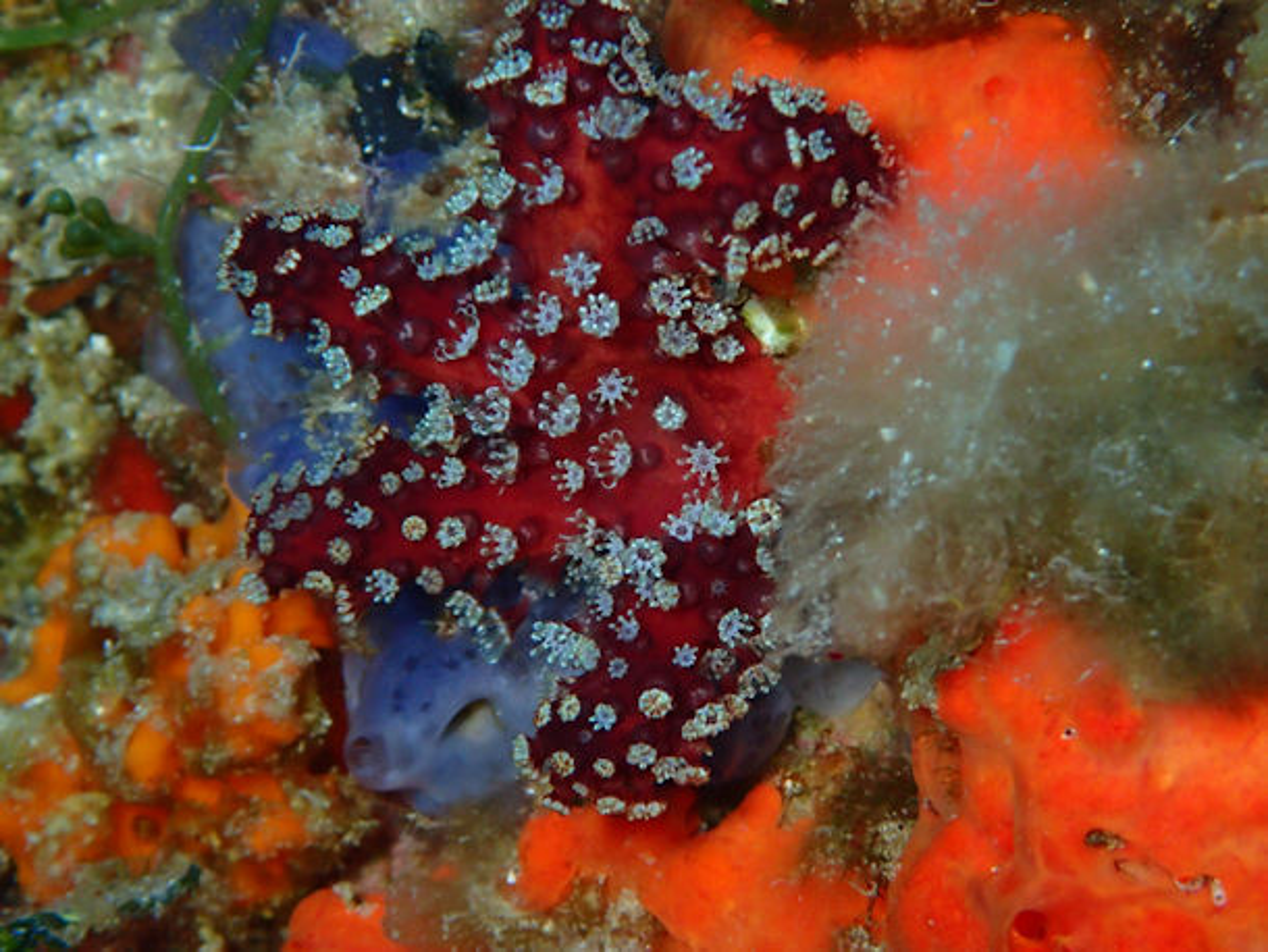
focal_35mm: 100
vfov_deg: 14.8
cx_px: 634
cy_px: 476
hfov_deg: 19.6
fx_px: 3664
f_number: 6.3
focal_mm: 18
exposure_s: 1/200
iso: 640
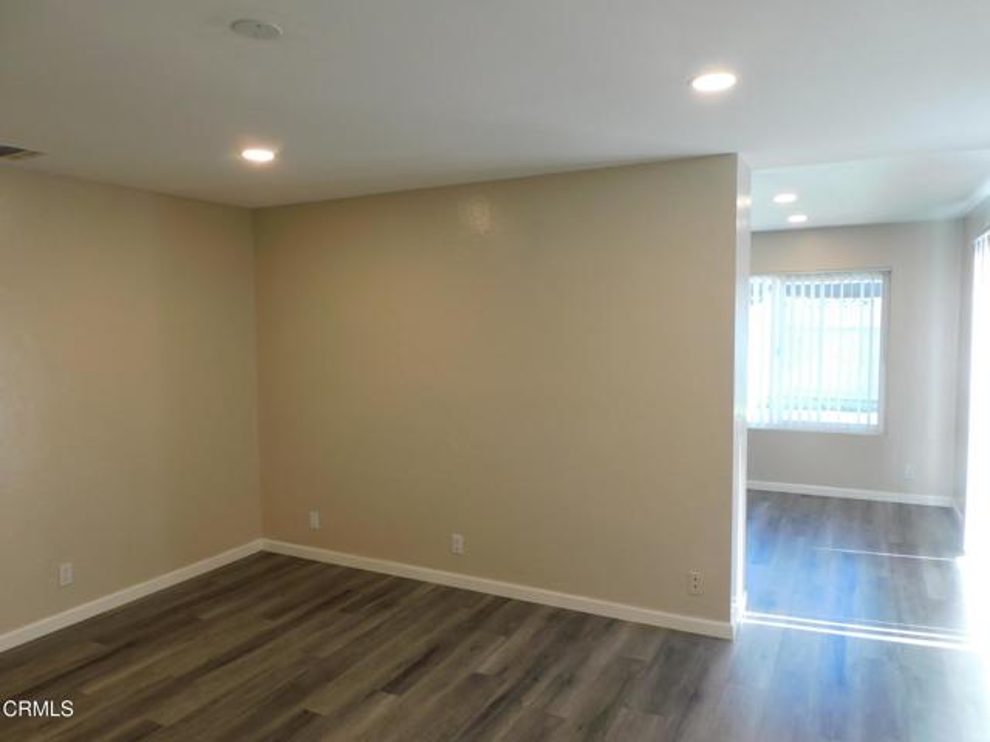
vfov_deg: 56.8
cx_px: 495
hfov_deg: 71.6
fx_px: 686
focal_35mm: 24
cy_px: 371
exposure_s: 1/30
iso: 125
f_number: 3.3
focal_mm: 4.3
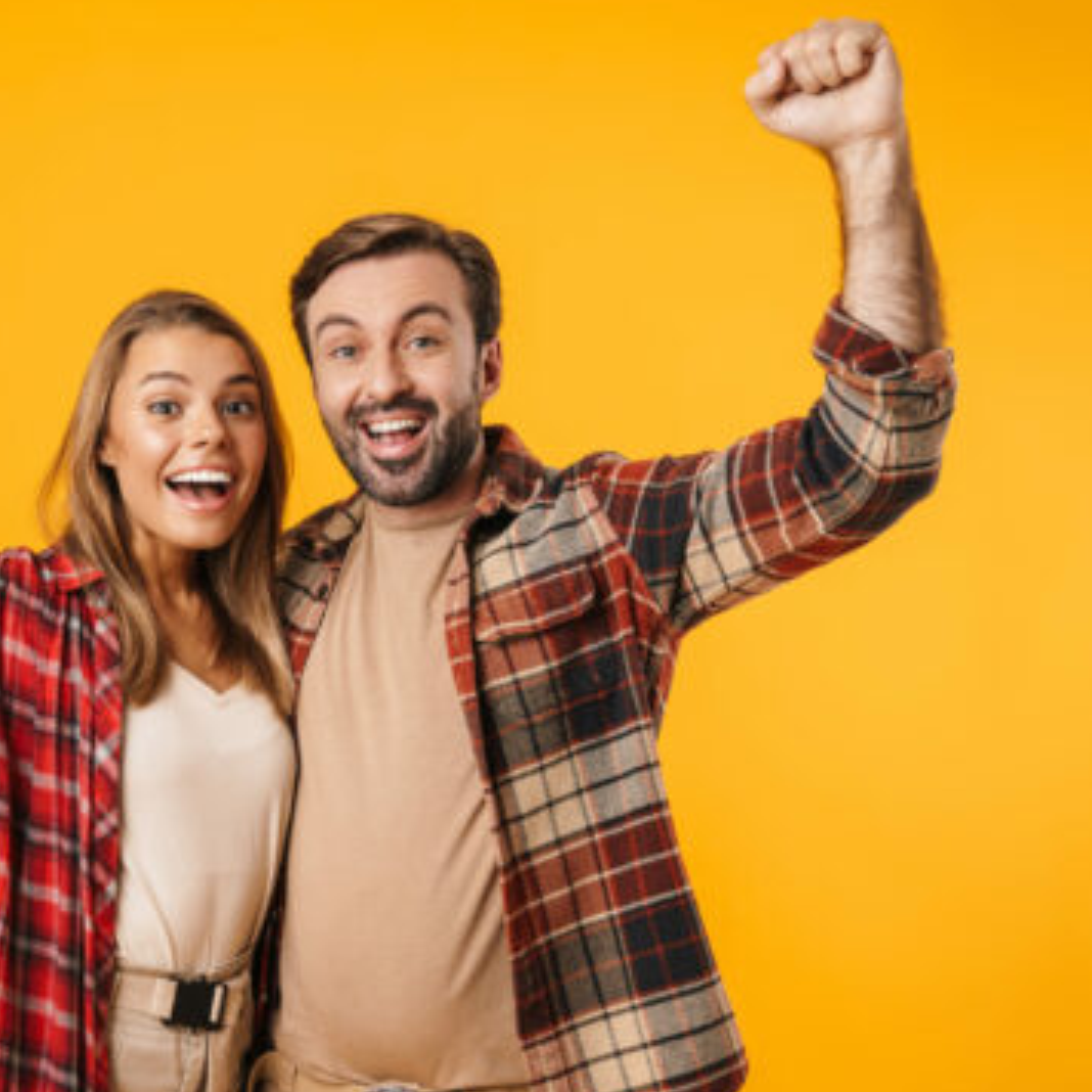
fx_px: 1963
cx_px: 350
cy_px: 572
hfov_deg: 30.8
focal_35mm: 55
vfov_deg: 31.1
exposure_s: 1/160
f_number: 6.3
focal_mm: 38
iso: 125
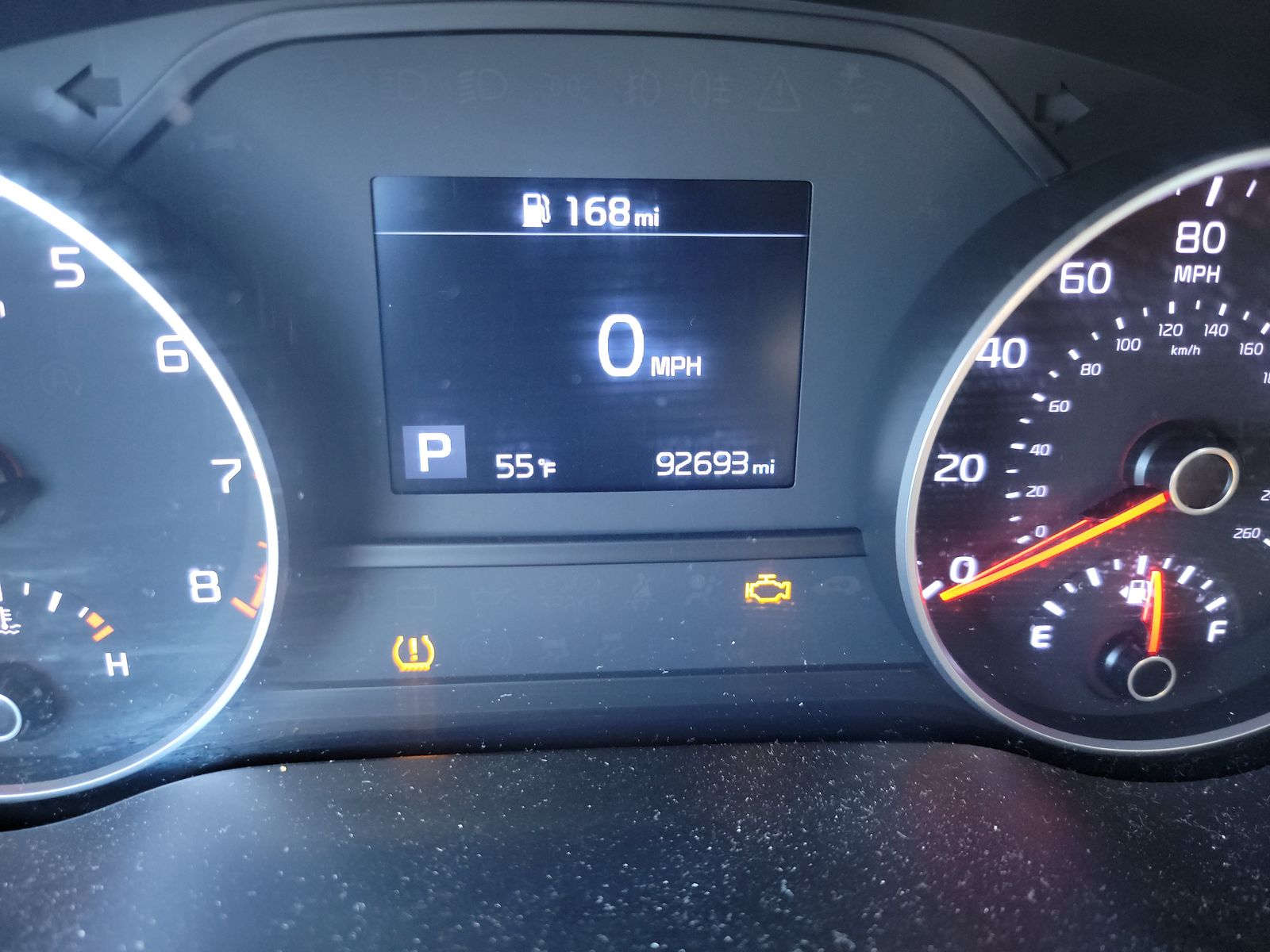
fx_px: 881
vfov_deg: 56.8
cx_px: 635
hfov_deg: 71.6
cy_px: 476
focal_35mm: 24
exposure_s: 1/17
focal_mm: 6.7
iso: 801
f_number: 1.8
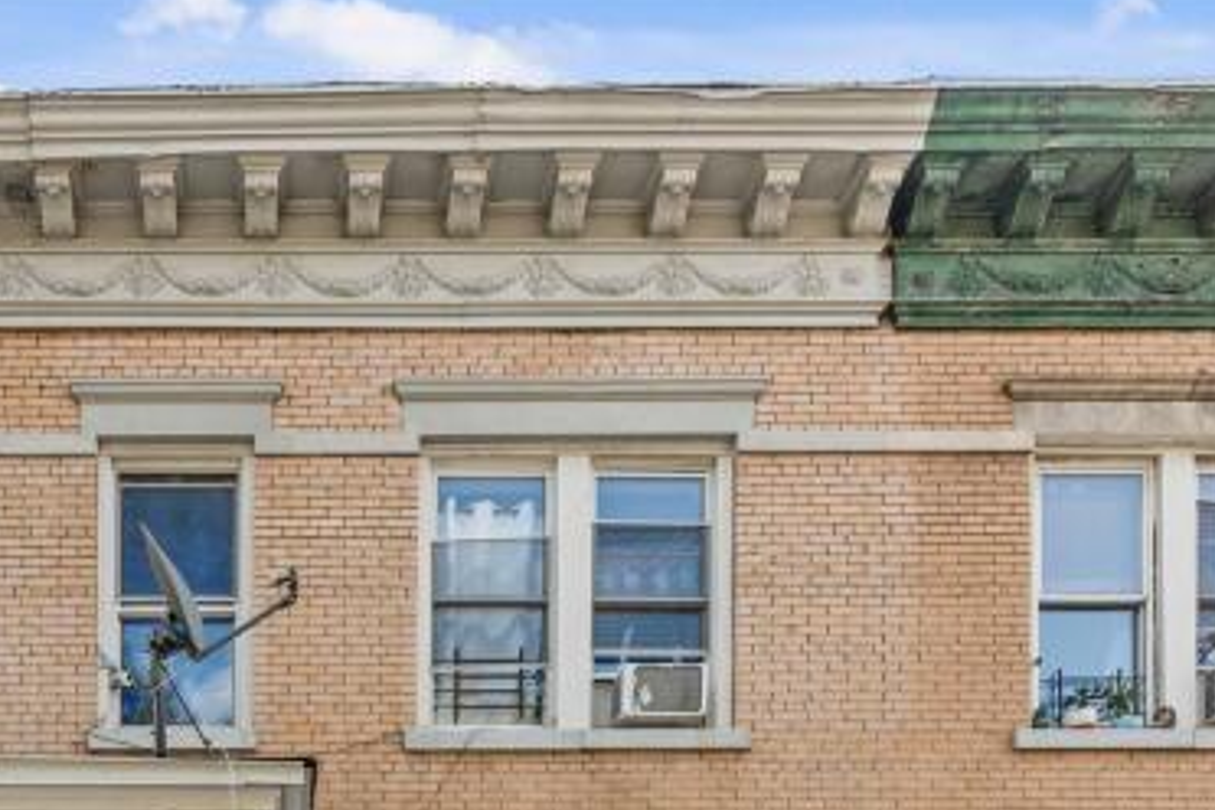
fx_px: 1046
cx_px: 307
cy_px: 771
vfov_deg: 38.5
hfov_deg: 57.3
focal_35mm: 31
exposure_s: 1/40
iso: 400
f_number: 8
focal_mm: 16
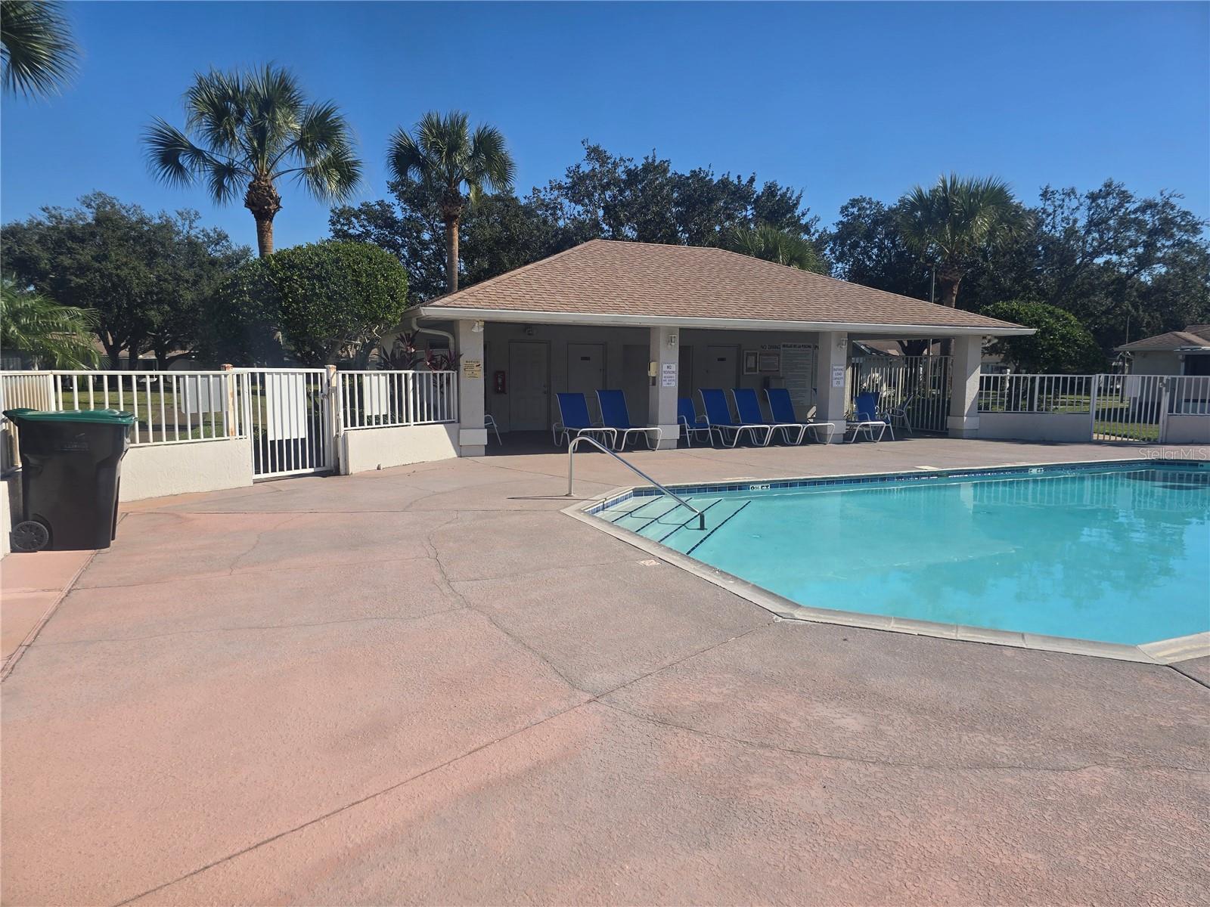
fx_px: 804
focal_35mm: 23
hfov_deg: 73.9
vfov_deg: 58.9
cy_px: 454
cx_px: 605
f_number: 1.7
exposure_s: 1/1114
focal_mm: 6.3
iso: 12
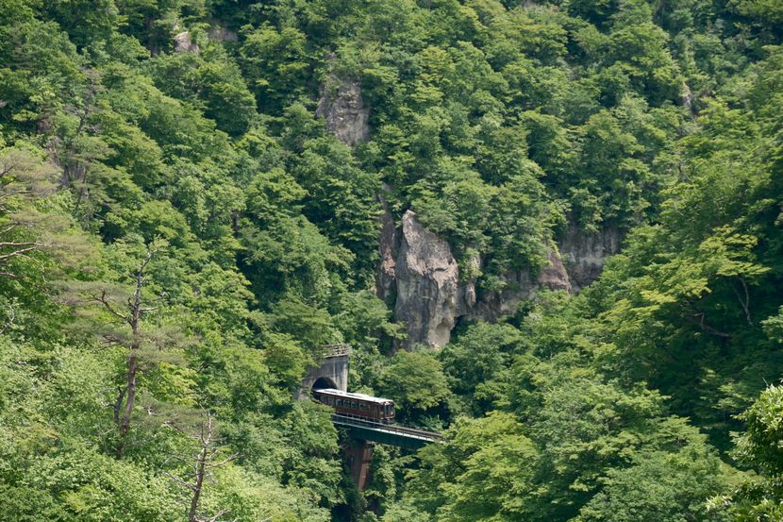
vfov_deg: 16.4
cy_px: 261
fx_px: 1805
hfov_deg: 24.5
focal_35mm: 83
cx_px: 392
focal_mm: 55
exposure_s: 1/500
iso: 125
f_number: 3.6
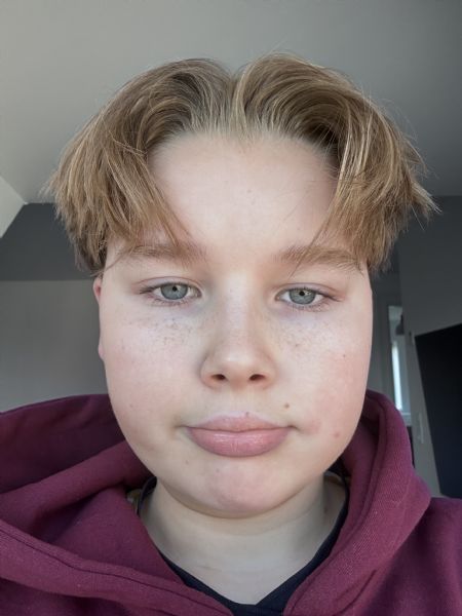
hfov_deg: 46.8
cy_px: 308
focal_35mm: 30
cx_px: 231
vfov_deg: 60.0
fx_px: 534
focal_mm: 2.69
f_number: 1.9
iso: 64
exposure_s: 1/121
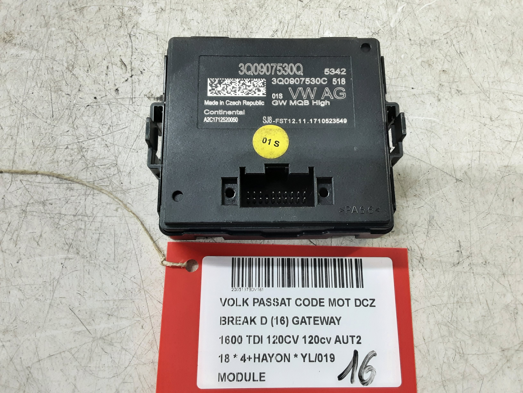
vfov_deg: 51.4
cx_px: 262
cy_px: 196
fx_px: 408
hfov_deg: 65.3
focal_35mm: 27
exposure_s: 1/50
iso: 160
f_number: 1.9
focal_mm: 2.91
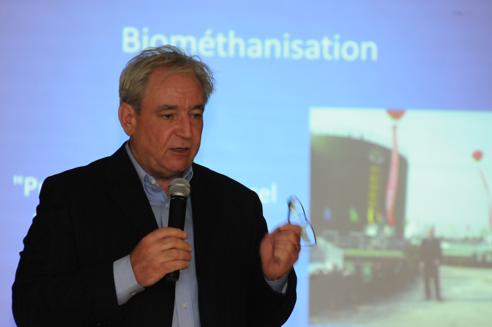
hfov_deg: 7.4
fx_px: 3788
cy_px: 164
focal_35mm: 278
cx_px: 246
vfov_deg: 4.9
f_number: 5
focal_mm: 185
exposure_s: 1/100
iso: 2000
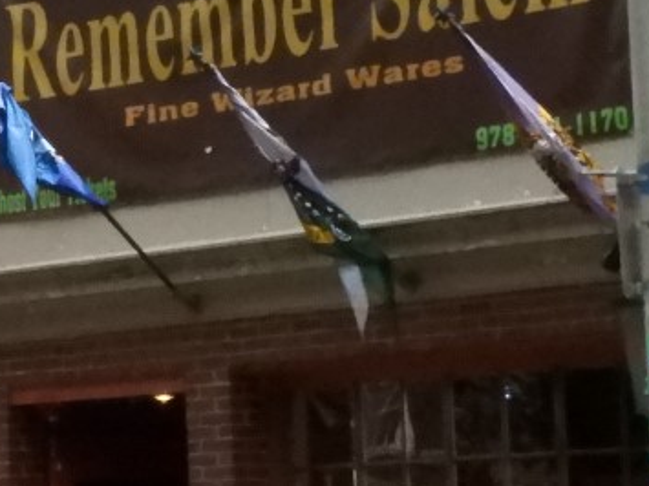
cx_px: -174
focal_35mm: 203
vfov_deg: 7.3
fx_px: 3805
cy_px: 80
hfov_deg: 9.6
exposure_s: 1/2000
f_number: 8
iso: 1600
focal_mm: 9
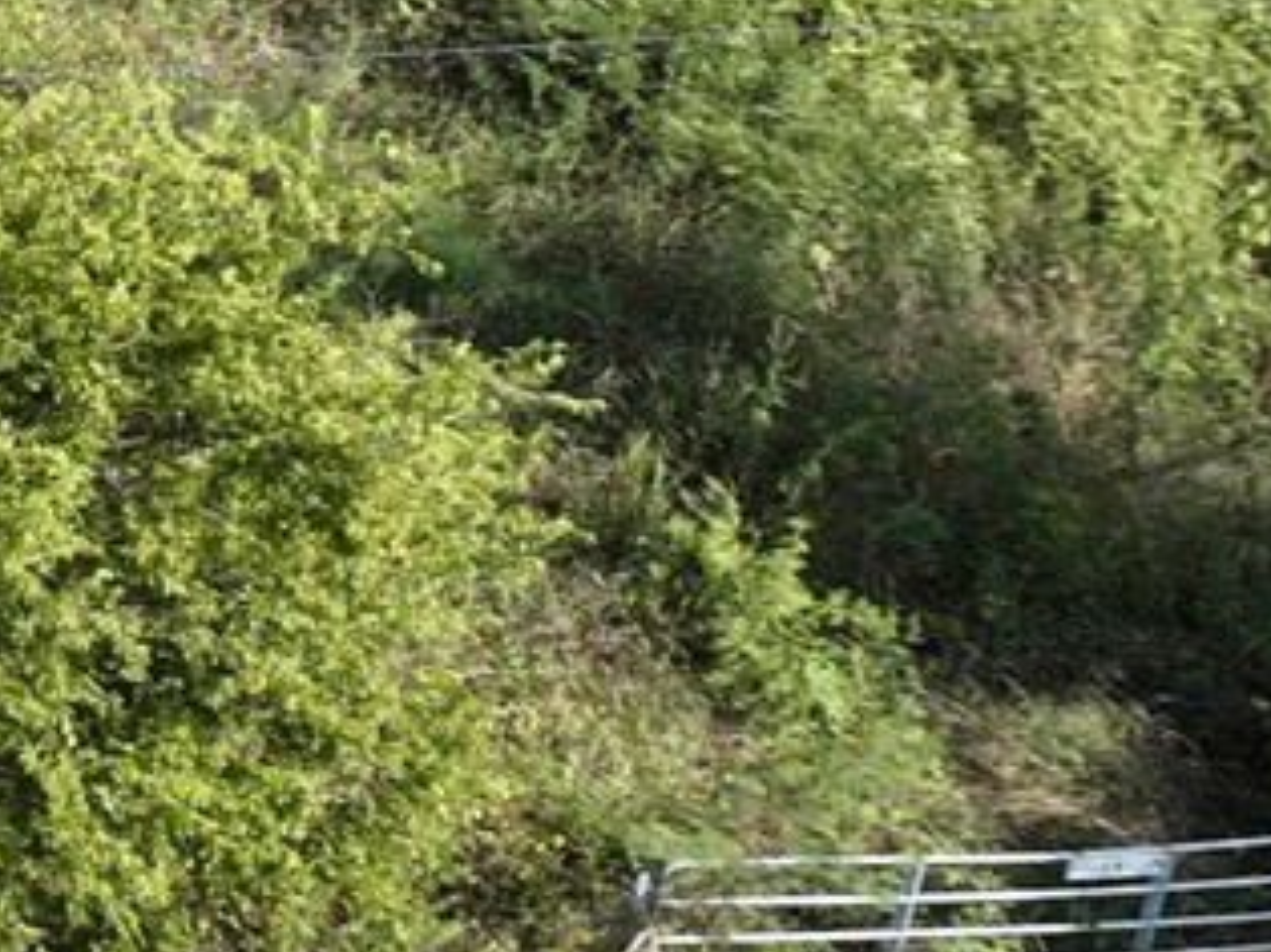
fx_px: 5726
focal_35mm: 156
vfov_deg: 9.3
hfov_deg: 9.3
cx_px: -2814
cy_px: -430
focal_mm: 12.29
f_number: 2.8
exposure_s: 1/1250
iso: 100
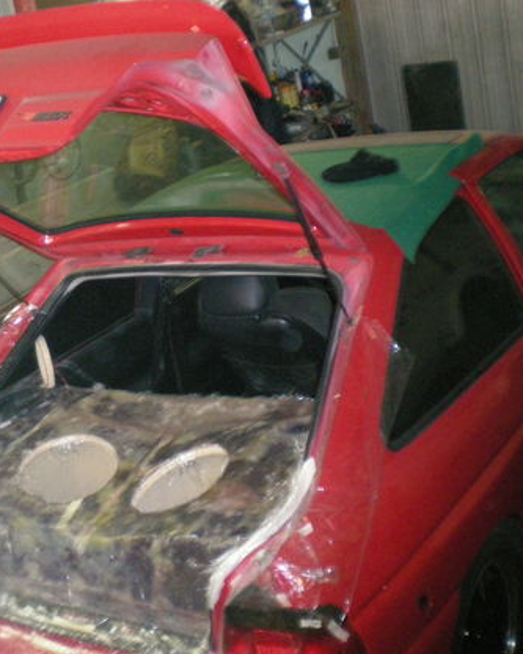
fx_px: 1102
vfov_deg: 33.0
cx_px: 108
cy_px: 314
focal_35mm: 57
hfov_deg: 26.2
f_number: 3.1
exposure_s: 1/60
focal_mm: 6.3
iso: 402
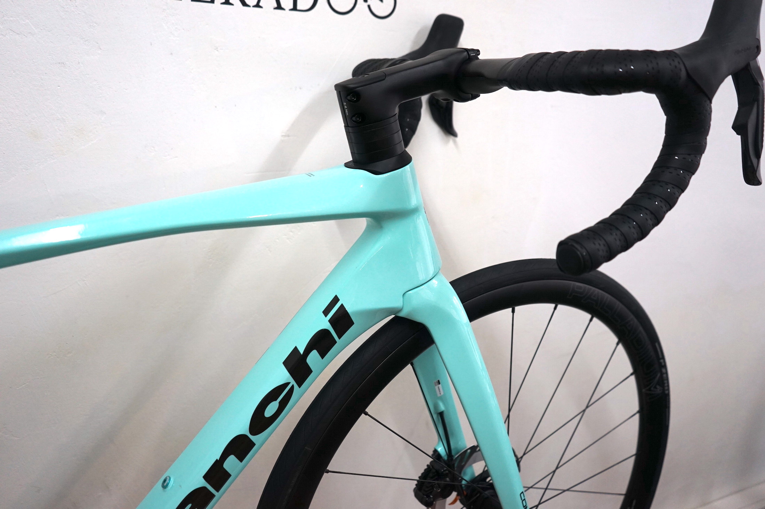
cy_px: 254
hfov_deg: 63.7
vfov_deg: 44.9
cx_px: 382
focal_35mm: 29
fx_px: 616
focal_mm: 29
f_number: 4
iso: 1000
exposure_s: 1/160
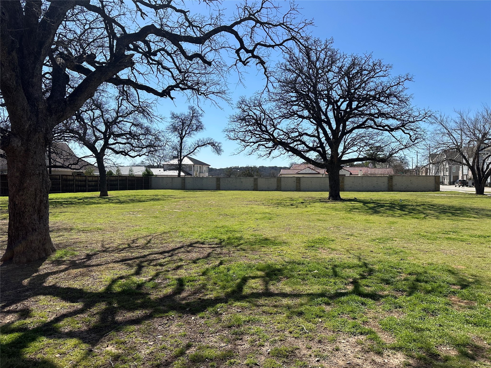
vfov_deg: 56.8
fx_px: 340
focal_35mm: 24
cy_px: 184
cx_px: 246
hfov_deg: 71.6
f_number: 1.78
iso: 80
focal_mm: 6.86
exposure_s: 1/5263
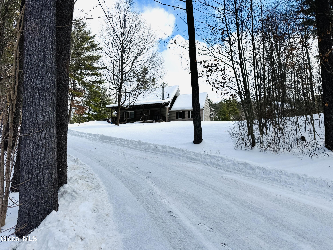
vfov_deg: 56.8
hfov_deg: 71.6
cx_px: 166
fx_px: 231
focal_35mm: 24
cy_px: 125
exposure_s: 1/5348
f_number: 1.78
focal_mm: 6.76
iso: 80
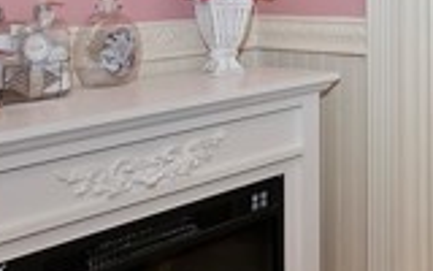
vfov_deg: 20.4
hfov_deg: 26.5
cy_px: -23
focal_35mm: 61
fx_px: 720
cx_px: 609
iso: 400
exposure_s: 1/30
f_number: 8
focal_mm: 10
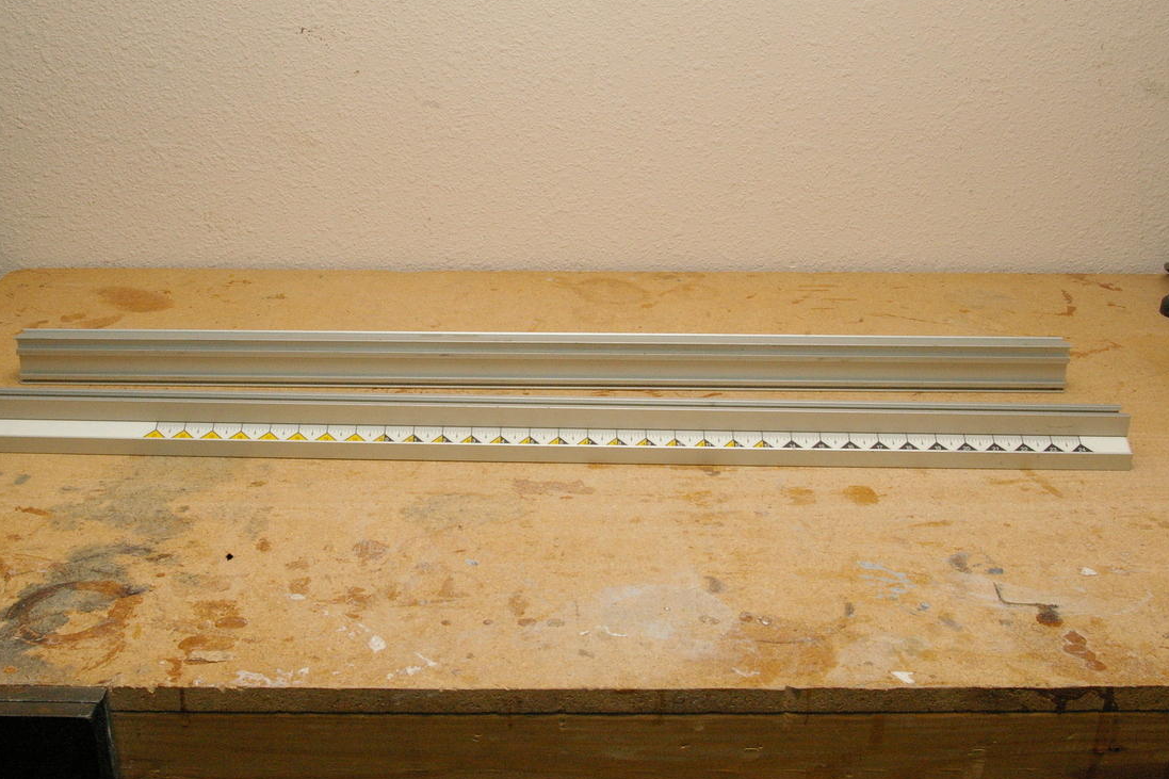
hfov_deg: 47.4
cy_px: 359
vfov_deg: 32.6
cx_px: 542
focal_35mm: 41
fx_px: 1331
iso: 1600
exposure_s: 1/180
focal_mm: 24
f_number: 22
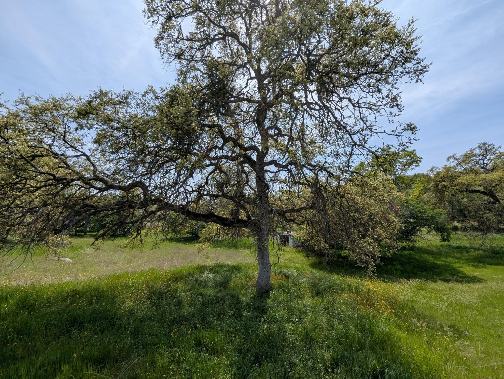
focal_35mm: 13
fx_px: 190
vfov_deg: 90.0
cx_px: 252
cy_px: 190
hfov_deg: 106.1
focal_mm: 1.95
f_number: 2.2
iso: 41
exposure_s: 1/2179
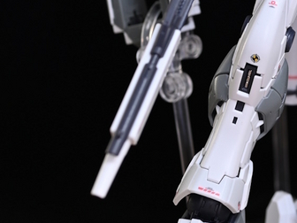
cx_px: 522
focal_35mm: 172
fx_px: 1476
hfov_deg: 10.8
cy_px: -110
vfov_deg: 8.4
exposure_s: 1/5
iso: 100
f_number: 5.6
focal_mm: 50
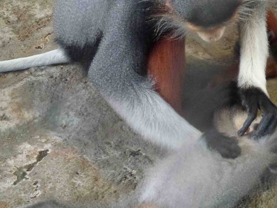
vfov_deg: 9.7
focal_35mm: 153
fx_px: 1224
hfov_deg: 12.9
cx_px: 175
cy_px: 150
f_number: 4.8
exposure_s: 1/50
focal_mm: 14.8
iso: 400
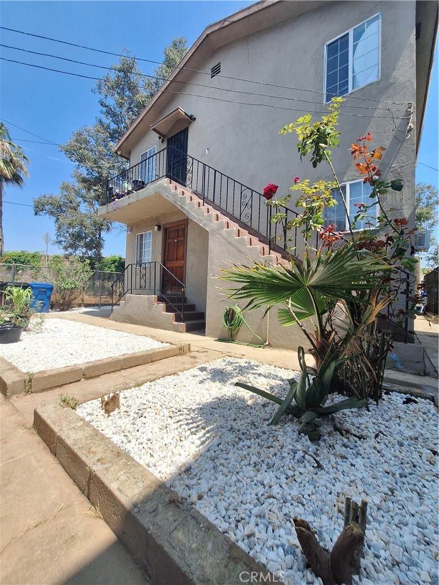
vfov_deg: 106.2
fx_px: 220
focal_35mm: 13
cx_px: 220
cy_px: 292
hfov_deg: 89.9
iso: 40
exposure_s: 1/1876
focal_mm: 1.74
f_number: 2.2
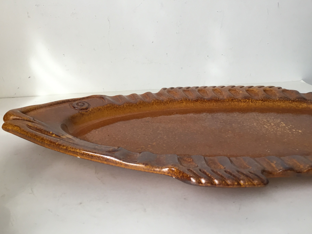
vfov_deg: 44.2
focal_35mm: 32
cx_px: 153
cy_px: 117
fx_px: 288
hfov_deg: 56.8
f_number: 2.4
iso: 32
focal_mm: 3.3
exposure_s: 1/33
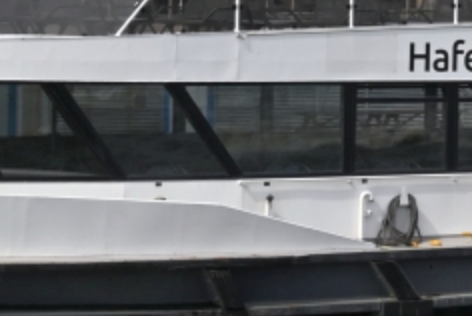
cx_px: 362
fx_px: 1365
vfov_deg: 13.0
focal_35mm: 104
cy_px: 1
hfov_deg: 19.5
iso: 100
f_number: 7.1
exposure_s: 1/500
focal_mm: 24
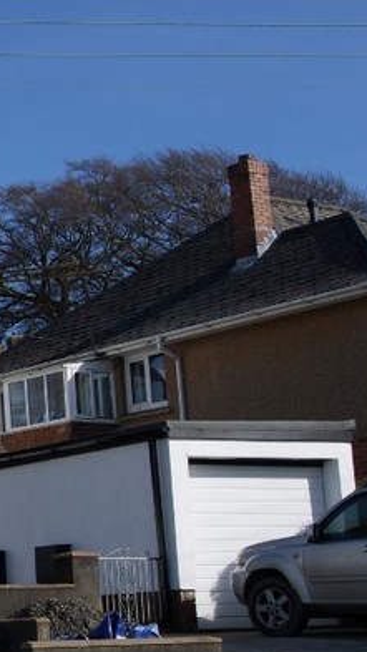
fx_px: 1557
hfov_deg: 11.7
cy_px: 392
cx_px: -415
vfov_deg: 23.6
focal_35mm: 90
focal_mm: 22
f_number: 10
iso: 100
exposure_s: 1/320
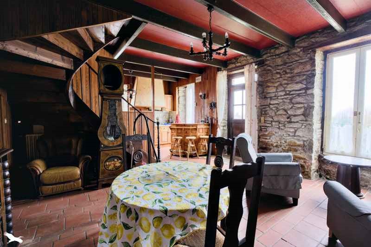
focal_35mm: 16
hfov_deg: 96.7
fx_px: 165
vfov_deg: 73.7
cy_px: 124
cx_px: 186
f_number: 8
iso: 800
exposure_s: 1.3
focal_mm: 16
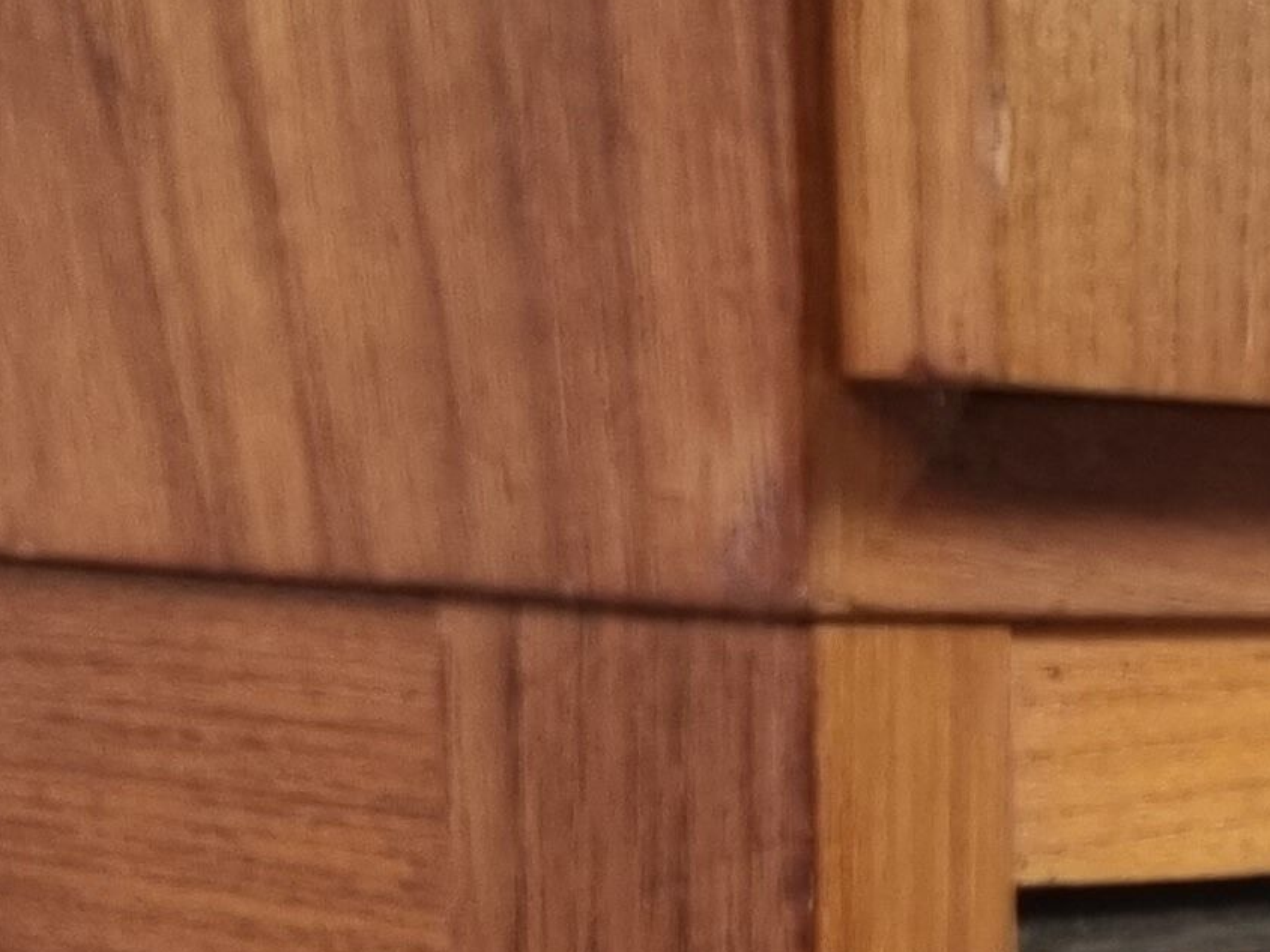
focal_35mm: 124
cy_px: 1728
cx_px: 1889
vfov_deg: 11.1
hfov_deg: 14.8
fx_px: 4550
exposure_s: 1/100
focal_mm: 5.4
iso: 125
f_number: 1.8
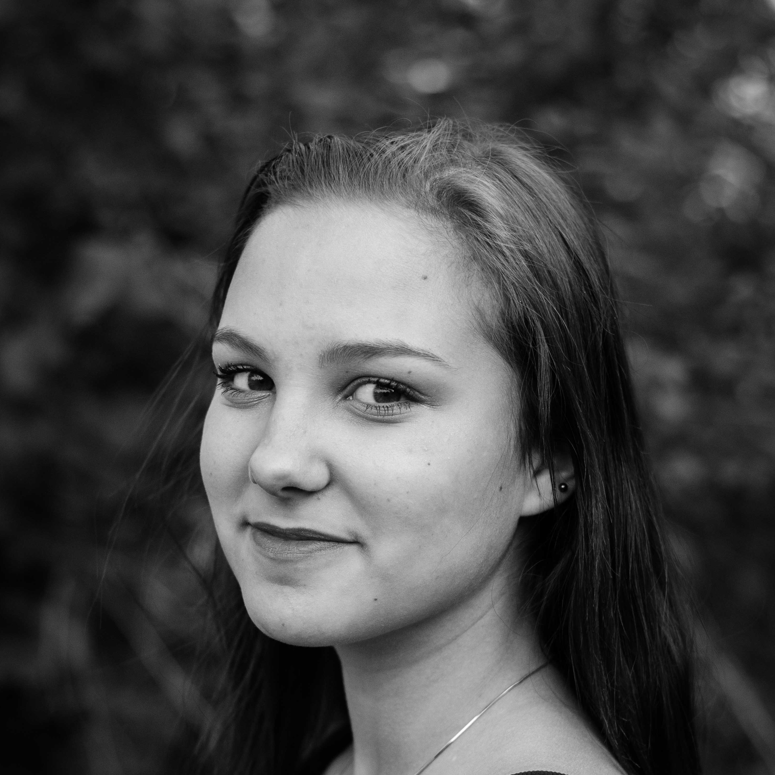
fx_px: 2457
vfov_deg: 17.9
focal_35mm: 97
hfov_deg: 17.9
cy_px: 541
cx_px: 388
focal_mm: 50
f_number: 2.5
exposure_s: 1/1250
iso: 400
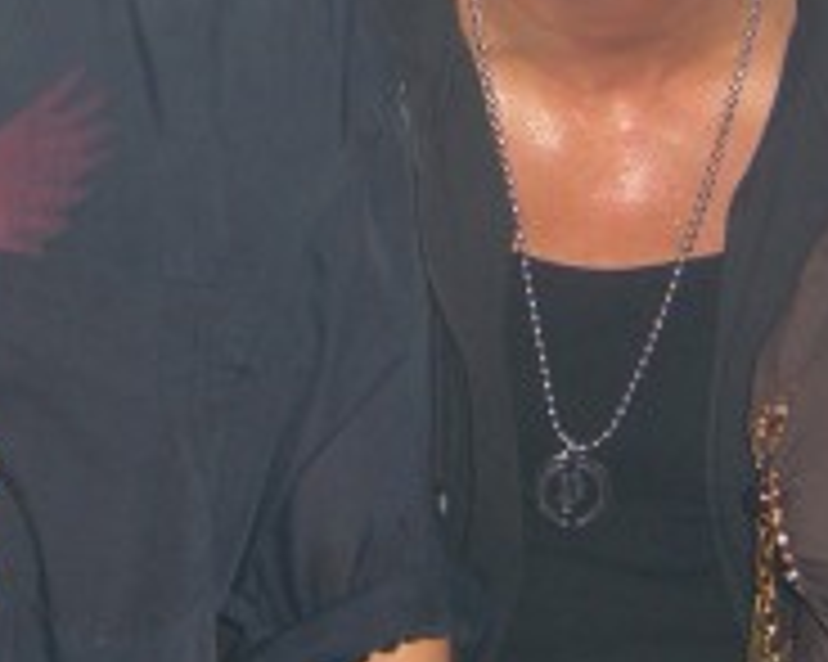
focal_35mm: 121
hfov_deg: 15.8
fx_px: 2964
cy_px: -104
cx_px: 212
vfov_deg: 12.5
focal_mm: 7.9
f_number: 2.8
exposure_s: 1/60
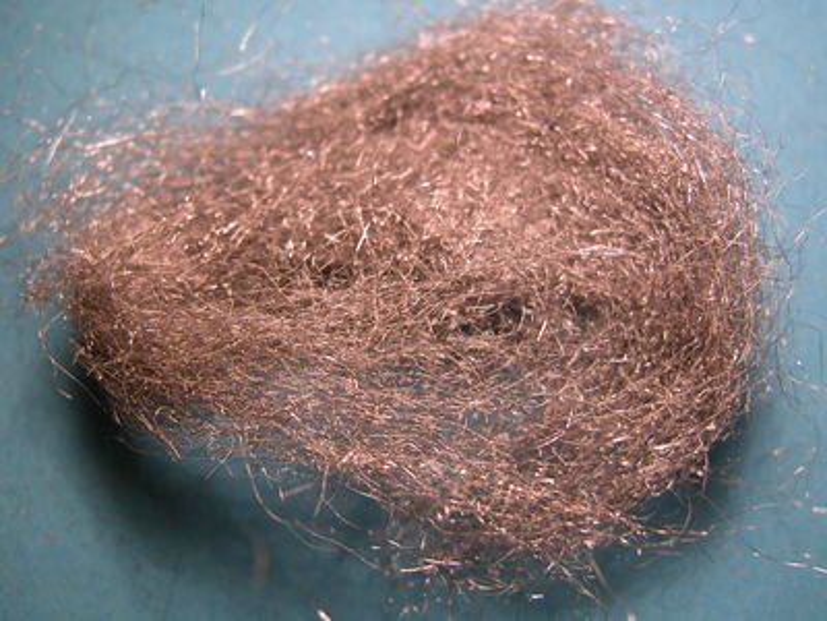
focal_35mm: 50
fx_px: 1195
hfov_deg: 38.2
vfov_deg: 29.1
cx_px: 414
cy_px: 310
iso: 100
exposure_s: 1/144
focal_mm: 12.7
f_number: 3.8
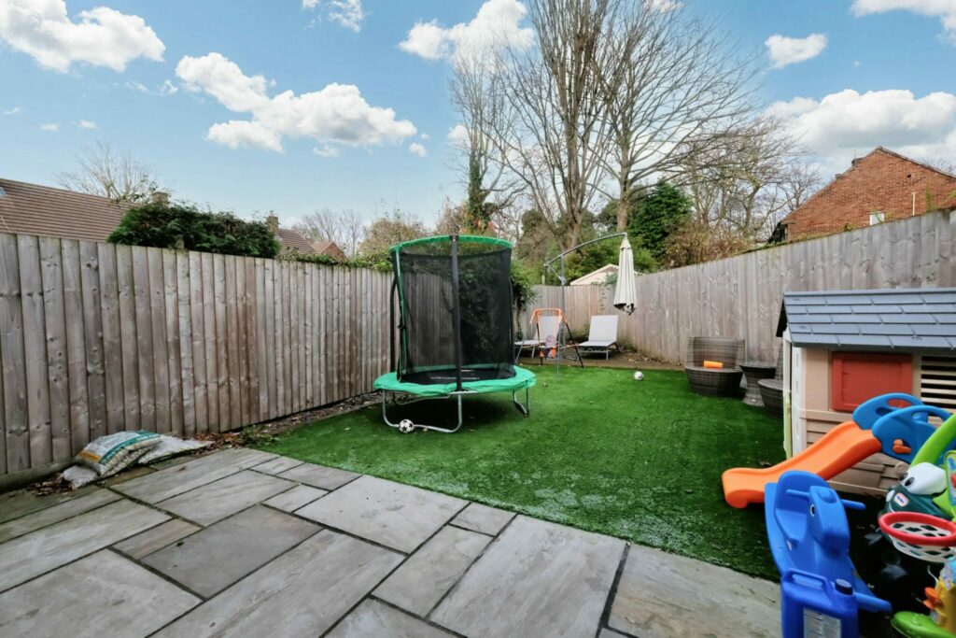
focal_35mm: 15
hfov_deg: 100.4
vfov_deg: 77.3
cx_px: 478
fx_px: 398
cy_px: 319
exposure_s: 1/640
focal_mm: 10
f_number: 5.6
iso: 4000
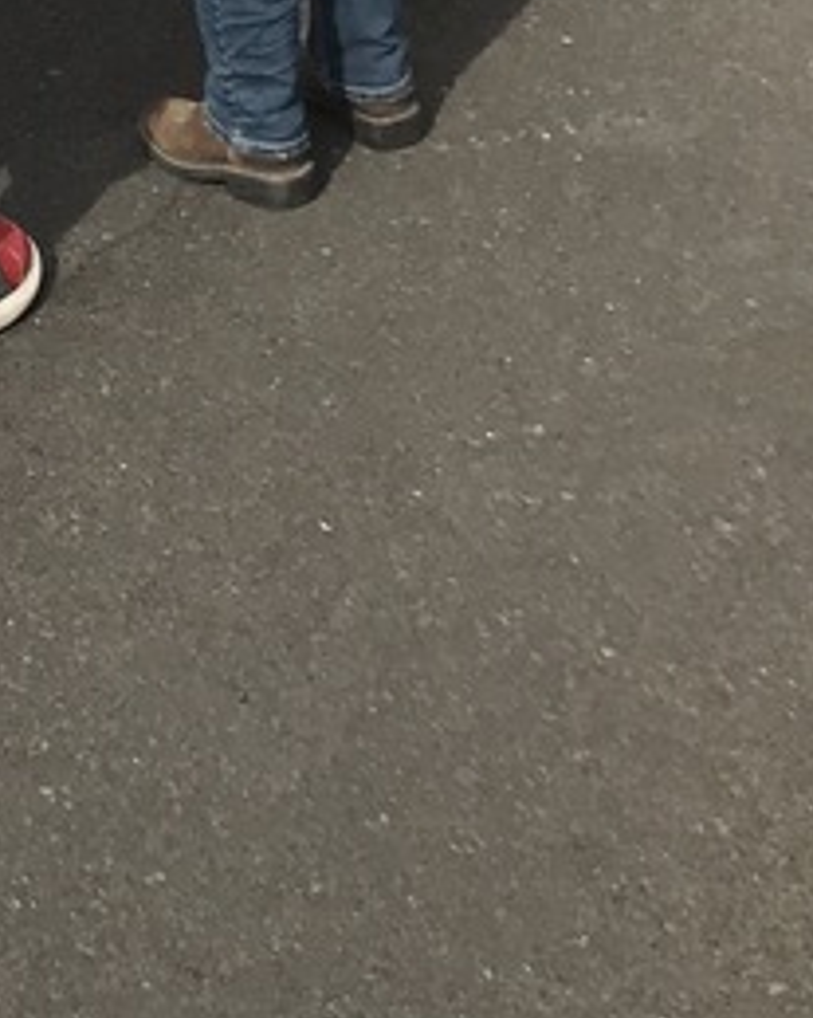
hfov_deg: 13.3
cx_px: -463
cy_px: -739
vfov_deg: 15.6
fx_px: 3250
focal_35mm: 108
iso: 20
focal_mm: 3.99
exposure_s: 1/2740
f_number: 1.8
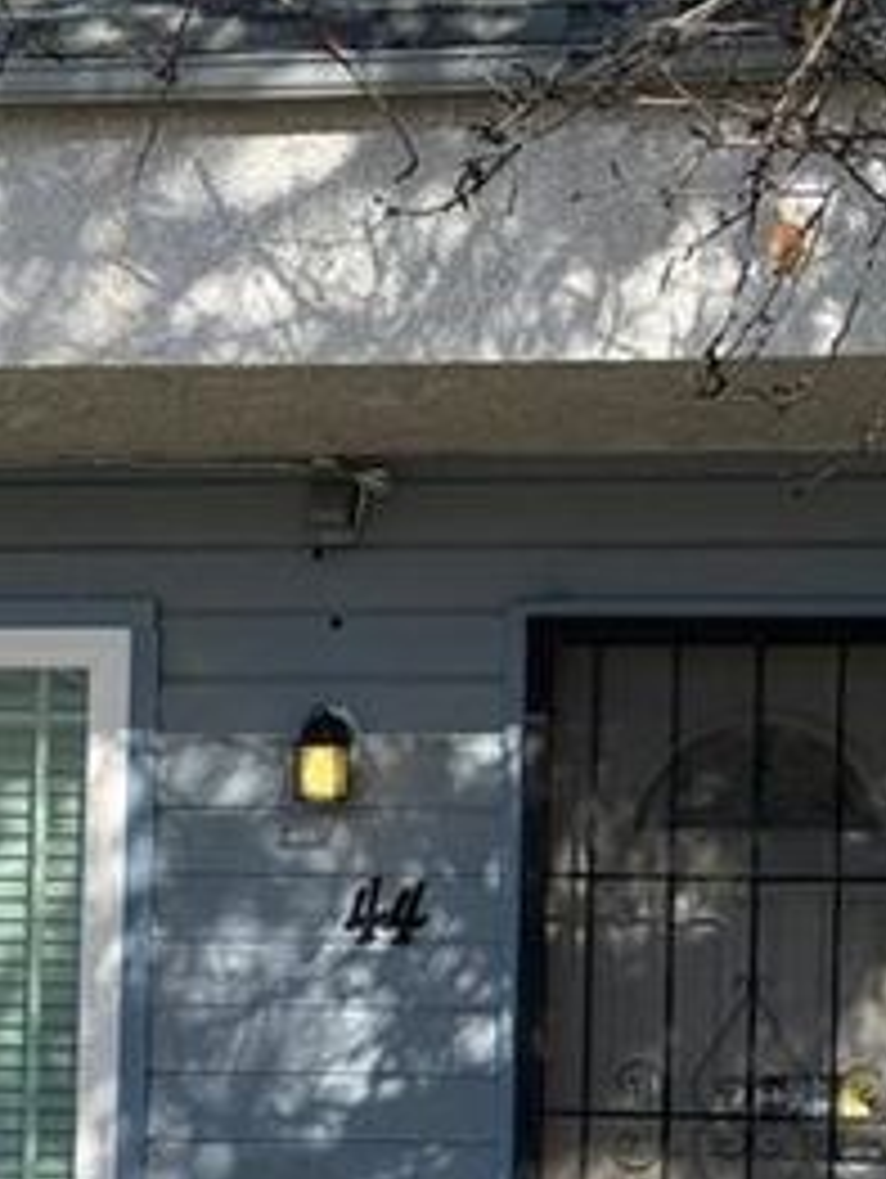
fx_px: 4157
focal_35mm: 122
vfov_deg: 16.0
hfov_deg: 12.2
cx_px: 391
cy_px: 1006
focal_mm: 6.76
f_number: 1.78
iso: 80
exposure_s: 1/2762
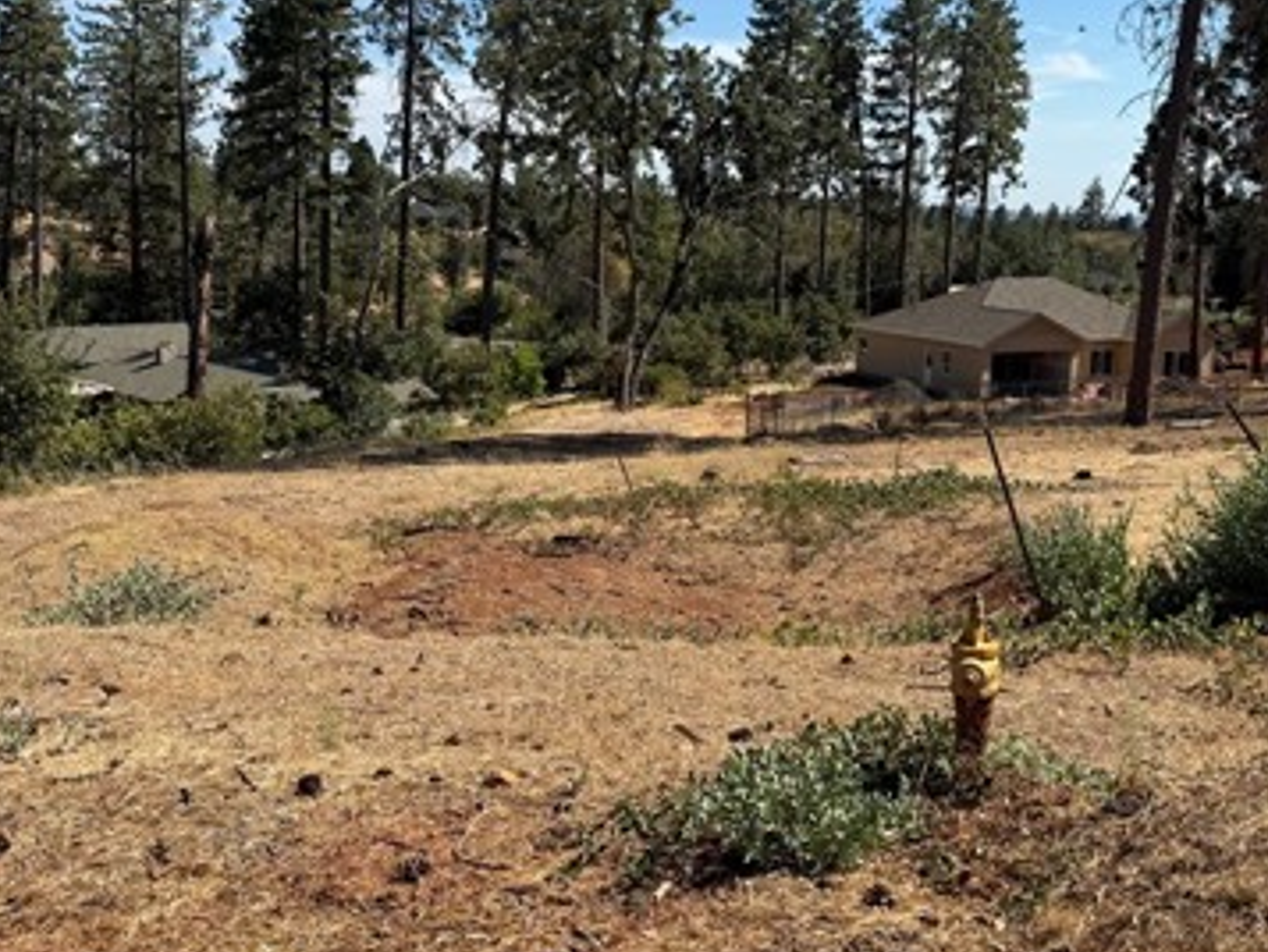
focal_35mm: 43
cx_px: 590
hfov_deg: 43.8
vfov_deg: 33.6
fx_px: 1576
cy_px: 487
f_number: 1.78
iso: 80
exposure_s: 1/4167
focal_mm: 6.76
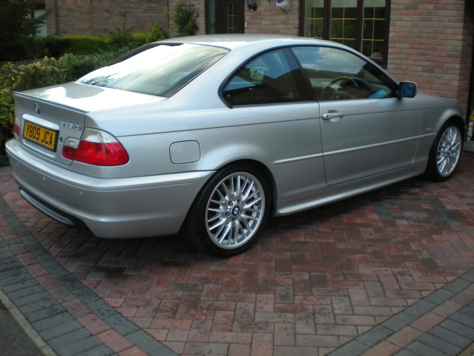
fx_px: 520
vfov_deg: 37.7
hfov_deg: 49.0
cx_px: 237
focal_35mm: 38
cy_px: 178
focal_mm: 6.3
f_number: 3.1
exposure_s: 1/130
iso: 64
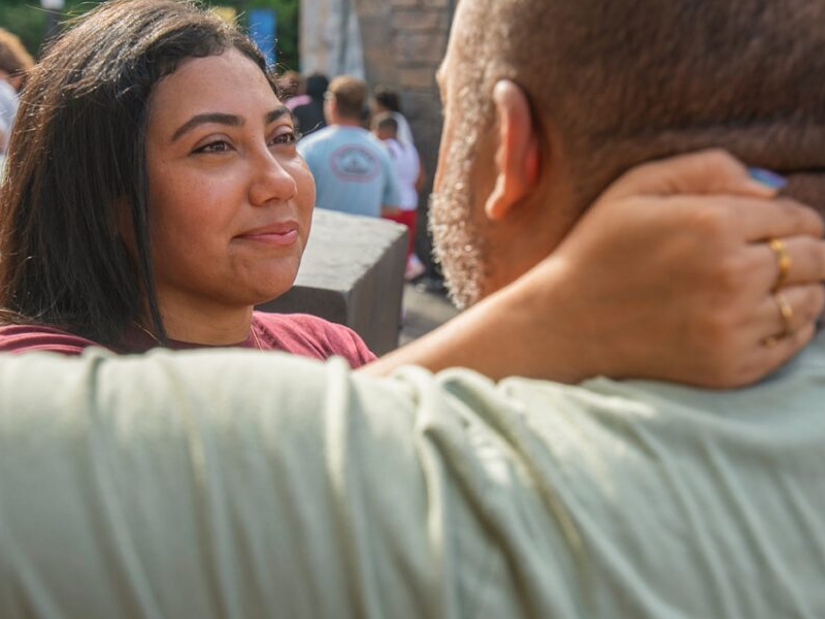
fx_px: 763
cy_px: 313
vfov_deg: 44.2
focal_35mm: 32
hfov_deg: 56.4
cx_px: 332
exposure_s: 1/250
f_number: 3.2
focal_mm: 26
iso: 100
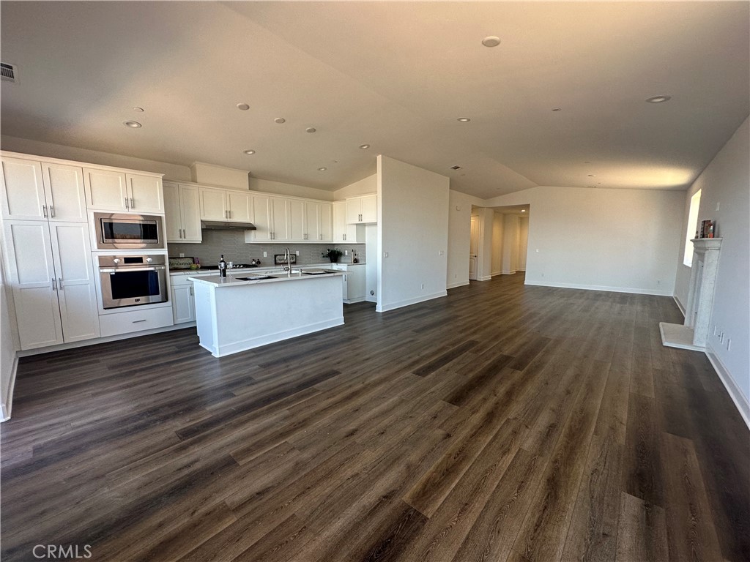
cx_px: 375
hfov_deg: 102.1
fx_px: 303
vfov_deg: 85.7
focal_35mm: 14
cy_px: 281
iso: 125
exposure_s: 1/120
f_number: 2.2
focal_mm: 2.22
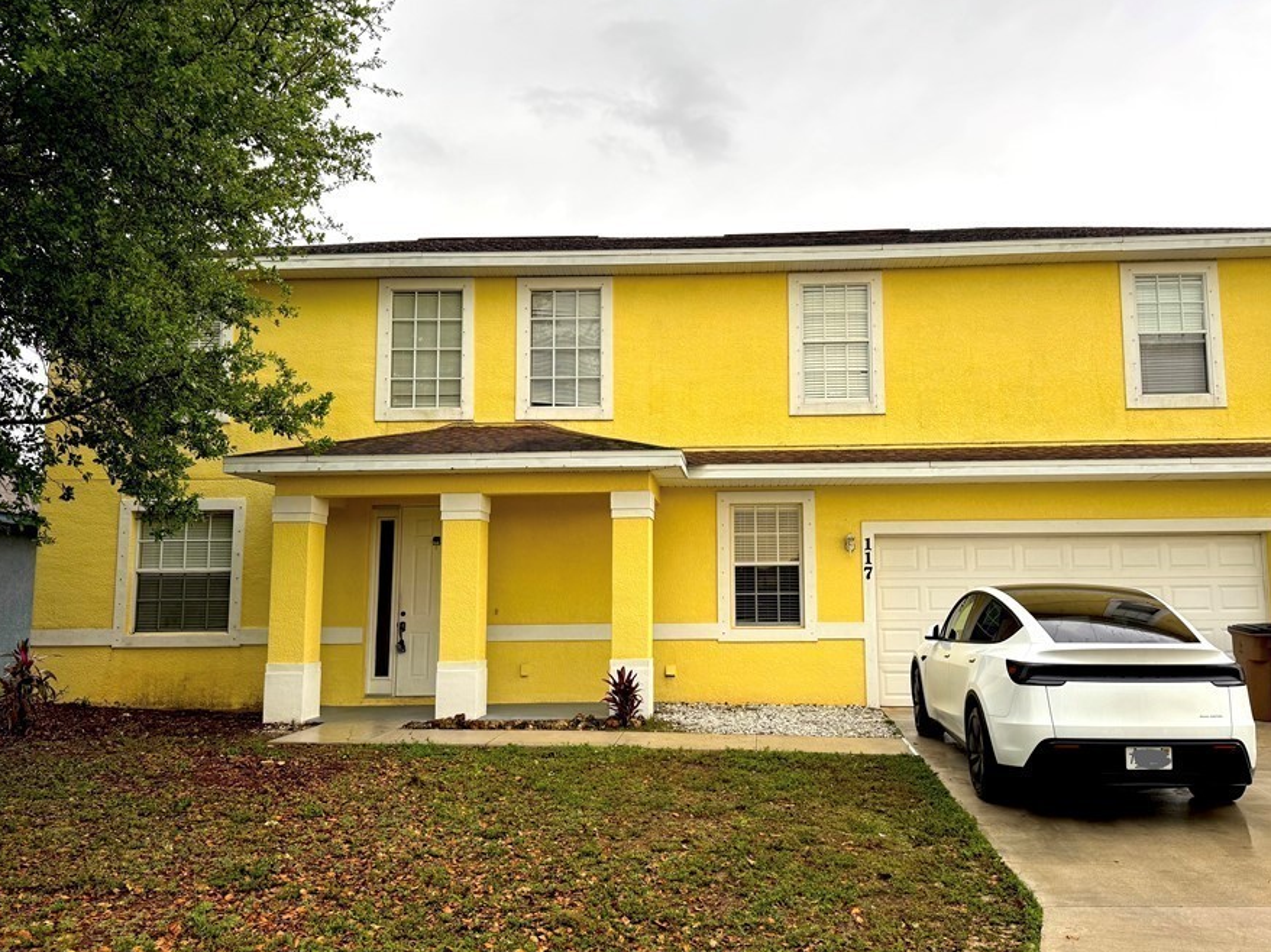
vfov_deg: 49.7
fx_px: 1028
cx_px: 708
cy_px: 476
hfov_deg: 63.3
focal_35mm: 28
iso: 64
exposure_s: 1/121
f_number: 1.78
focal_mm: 6.76
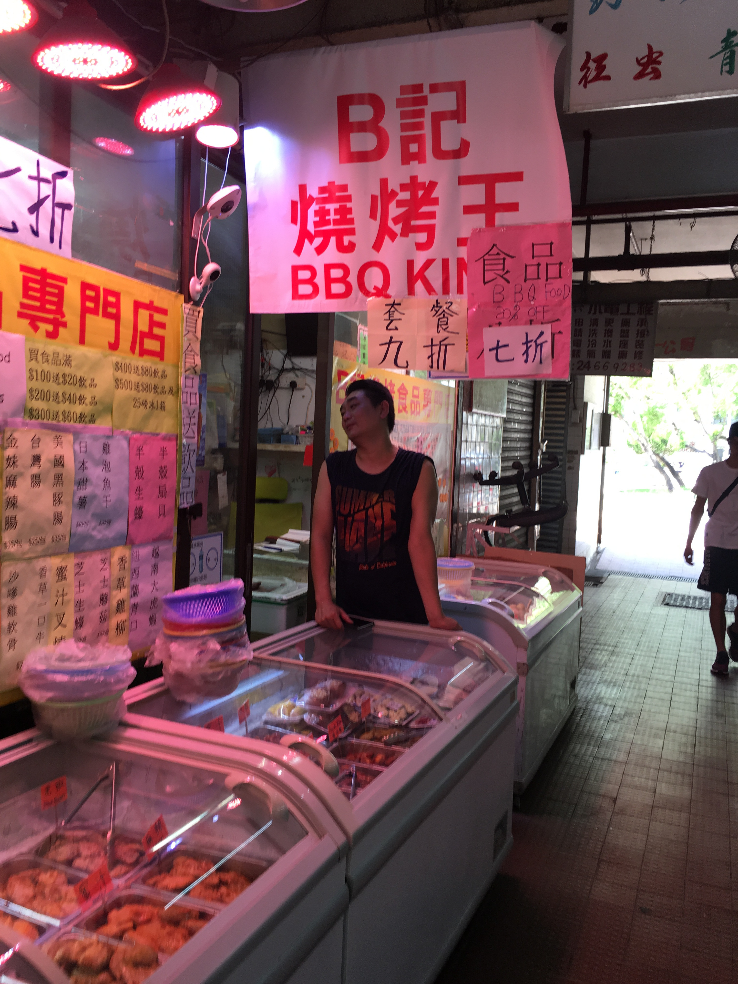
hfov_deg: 48.2
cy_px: 492
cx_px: 369
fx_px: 824
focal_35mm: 29
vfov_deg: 61.7
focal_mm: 4.15
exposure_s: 1/50
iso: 32
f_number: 2.2
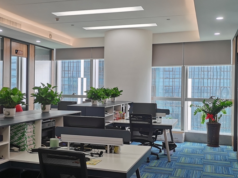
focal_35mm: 45
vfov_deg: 32.2
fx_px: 309
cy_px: 88
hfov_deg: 41.9
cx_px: 100
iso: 50
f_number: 1.8
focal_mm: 5.58
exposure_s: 1/100
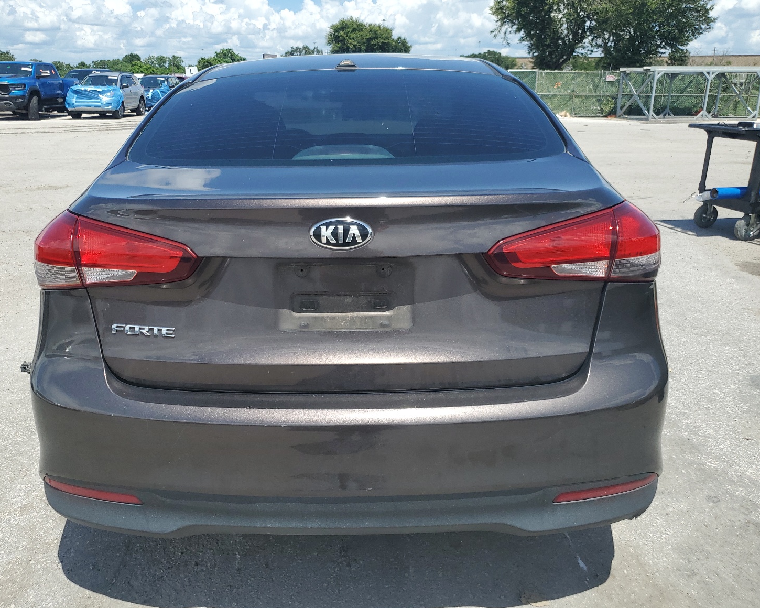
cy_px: 297
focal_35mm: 28
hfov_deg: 62.1
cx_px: 350
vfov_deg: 51.5
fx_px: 630
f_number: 1.5
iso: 50
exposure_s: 1/3333
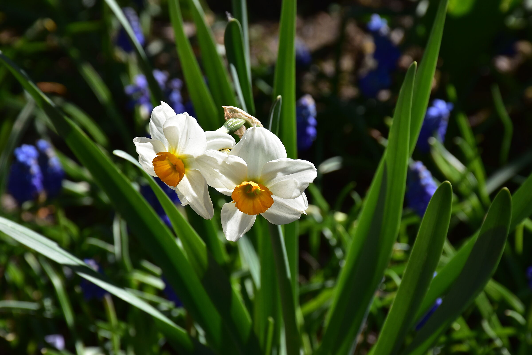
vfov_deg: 6.5
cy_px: 178
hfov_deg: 9.8
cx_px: 266
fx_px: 3103
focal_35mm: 210
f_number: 11
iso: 400
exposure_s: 1/400
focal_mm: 140
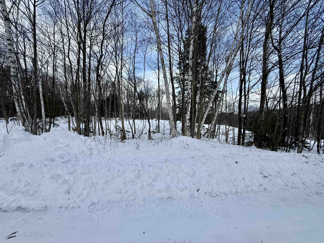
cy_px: 122
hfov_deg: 102.1
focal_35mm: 14
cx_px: 162
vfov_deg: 85.7
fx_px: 131
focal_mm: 2.22
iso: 50
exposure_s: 1/1211
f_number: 2.2
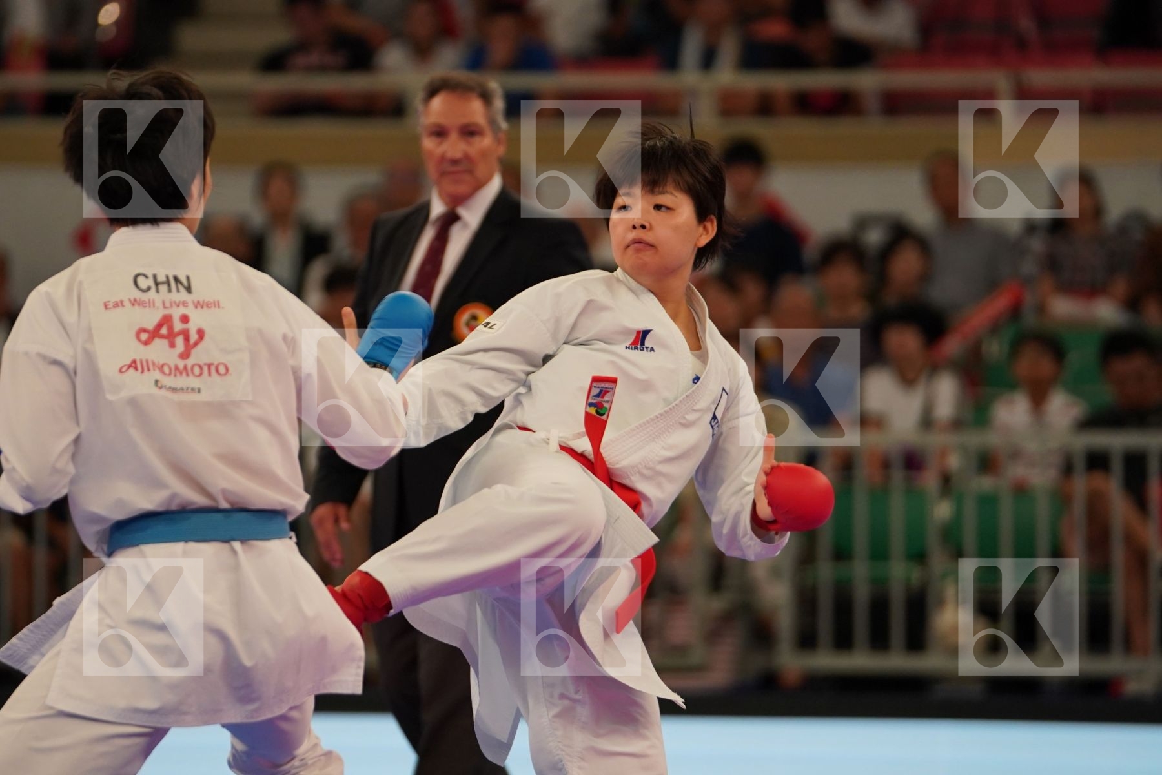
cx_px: 581
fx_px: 9134
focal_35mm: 283
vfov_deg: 4.9
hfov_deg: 7.3
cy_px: 388
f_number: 2.8
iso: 1250
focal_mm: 189
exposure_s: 1/1000
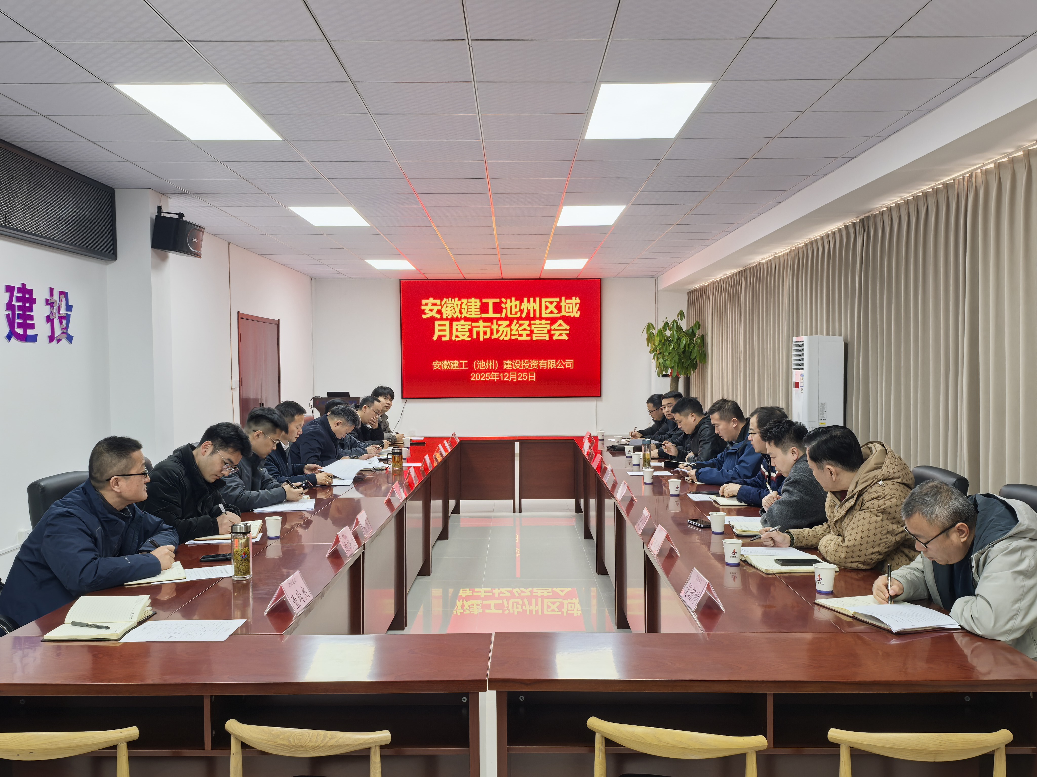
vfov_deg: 45.4
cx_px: 518
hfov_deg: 58.4
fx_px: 929
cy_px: 388
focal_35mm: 31
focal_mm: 6.98
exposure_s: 1/33.3
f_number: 4
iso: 320
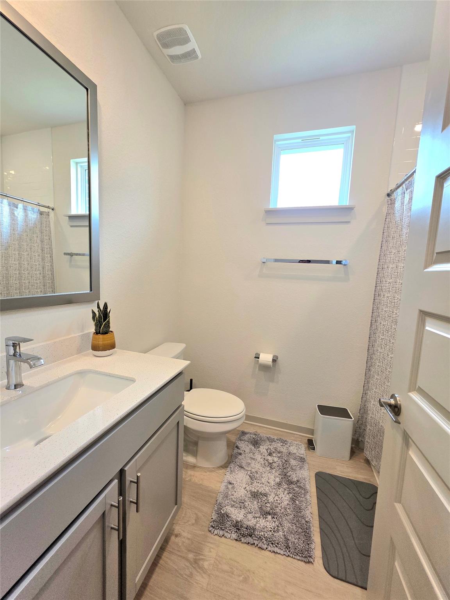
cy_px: 300
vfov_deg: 106.2
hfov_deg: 89.9
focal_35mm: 13
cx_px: 225
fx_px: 225
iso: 50
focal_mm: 2.2
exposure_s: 1/120
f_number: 1.9
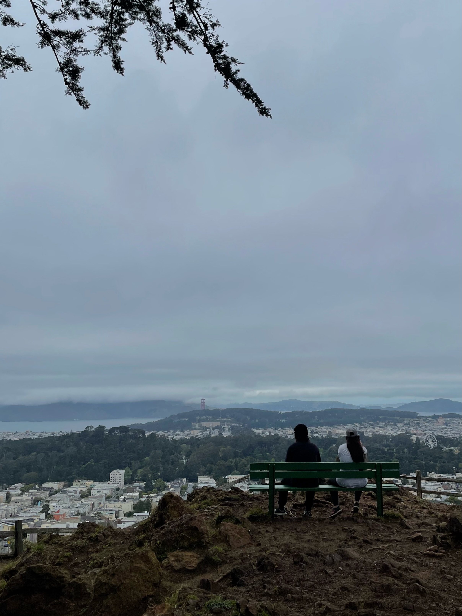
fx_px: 463
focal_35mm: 26
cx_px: 231
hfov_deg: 53.1
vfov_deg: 67.3
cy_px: 308
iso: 32
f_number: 1.6
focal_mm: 4.2
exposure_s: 1/2747
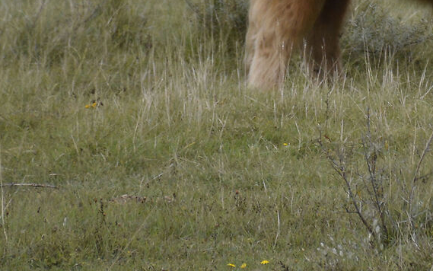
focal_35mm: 902
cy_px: -100
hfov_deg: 2.3
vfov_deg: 1.5
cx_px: 565
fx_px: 10647
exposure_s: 1/200
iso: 500
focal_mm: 140
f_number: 5.6
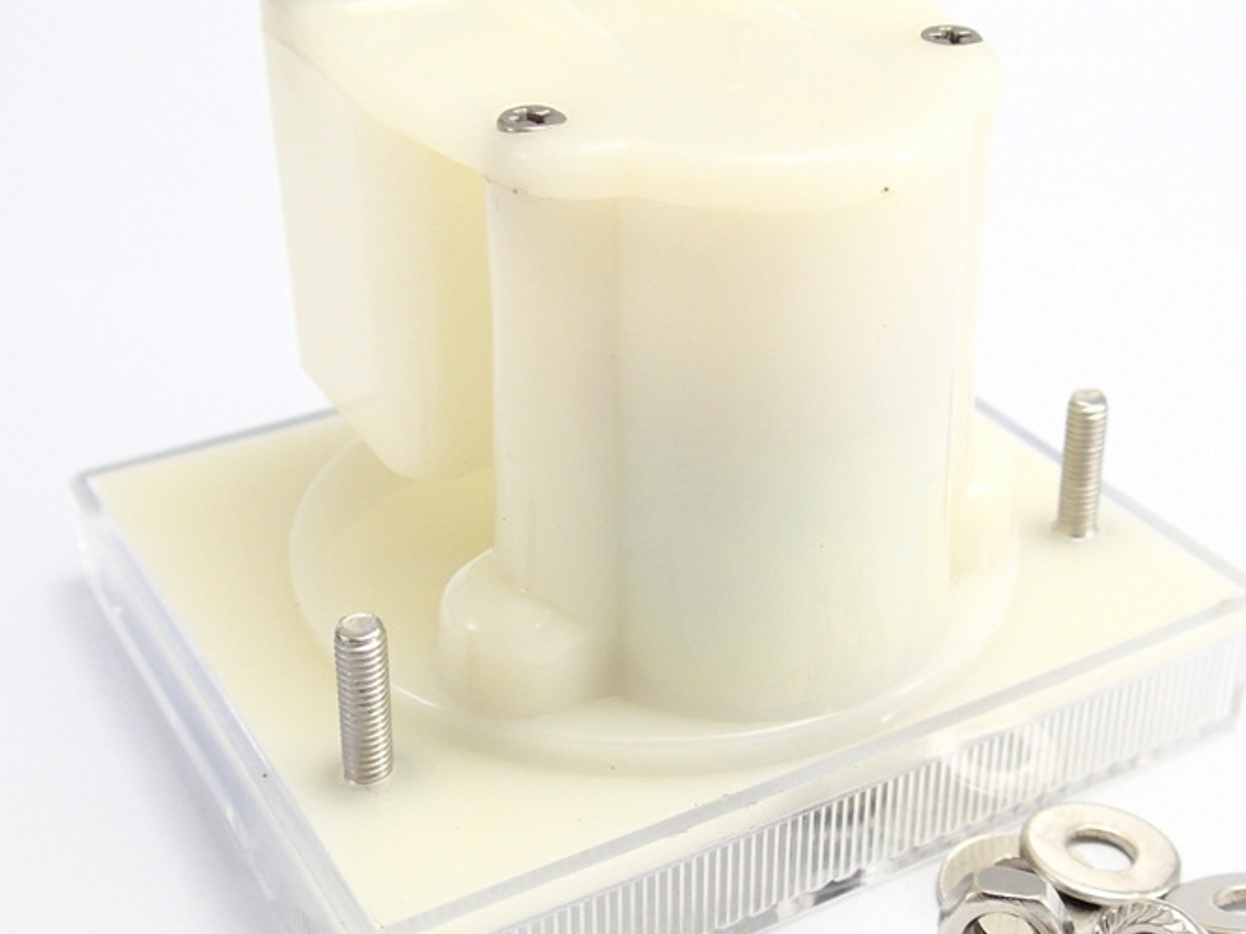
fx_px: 1943
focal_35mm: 54
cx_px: 710
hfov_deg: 35.5
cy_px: 460
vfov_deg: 27.0
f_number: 3.2
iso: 250
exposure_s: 1/30
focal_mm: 5.5
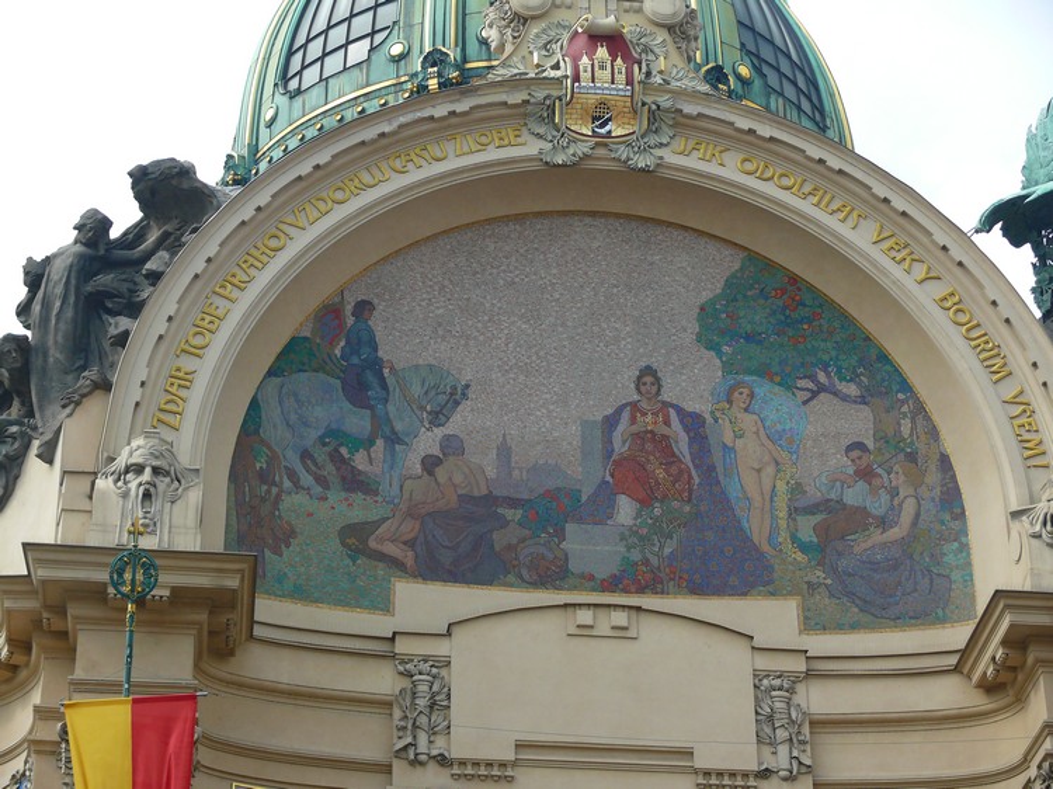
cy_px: 394
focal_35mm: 93
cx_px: 526
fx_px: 2828
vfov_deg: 15.9
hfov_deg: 21.1
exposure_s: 1/200
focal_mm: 19.6
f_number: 4
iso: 100
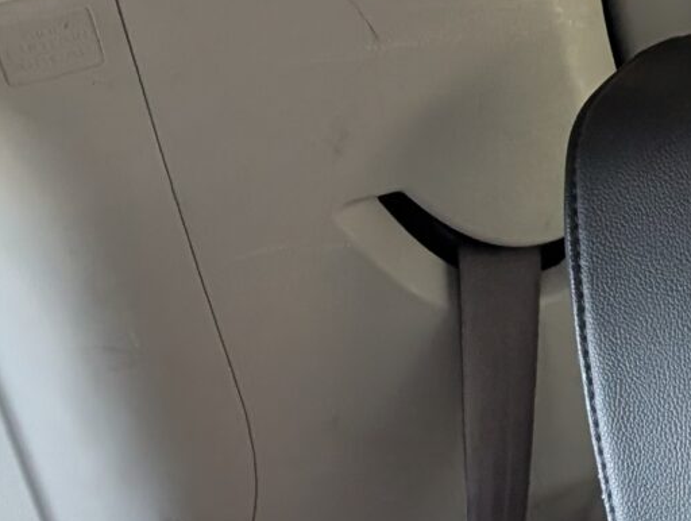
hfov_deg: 13.3
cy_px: 987
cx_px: 1509
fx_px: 2400
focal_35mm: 120
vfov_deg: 11.4
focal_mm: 6.9
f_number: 1.68
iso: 142
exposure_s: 1/172
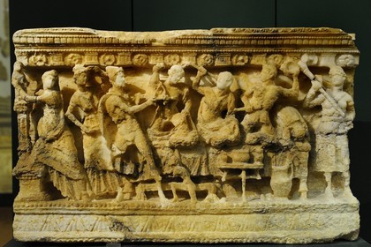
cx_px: 186
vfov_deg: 35.1
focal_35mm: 38
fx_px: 392
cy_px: 124
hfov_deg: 50.7
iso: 1600
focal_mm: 38
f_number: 3.5
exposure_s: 1/40
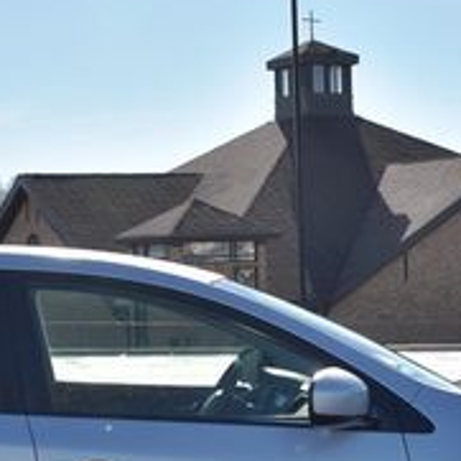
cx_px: 112
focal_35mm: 104
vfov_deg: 16.7
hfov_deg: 16.7
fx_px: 1559
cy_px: 345
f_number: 9
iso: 100
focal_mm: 23
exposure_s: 1/320
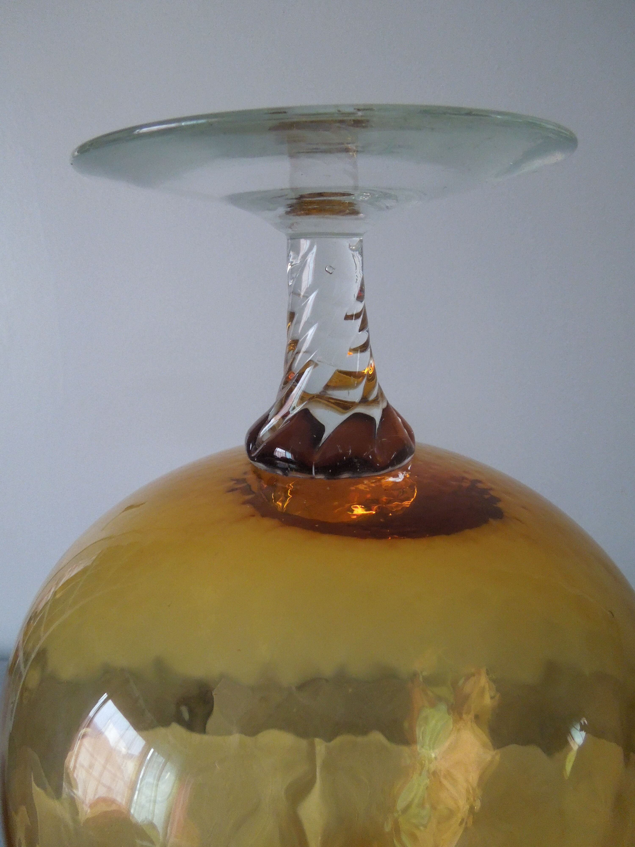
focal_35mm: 25
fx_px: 611
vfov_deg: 69.4
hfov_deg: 54.9
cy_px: 424
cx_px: 318
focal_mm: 4.5
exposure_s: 1/25
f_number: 3.3
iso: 800
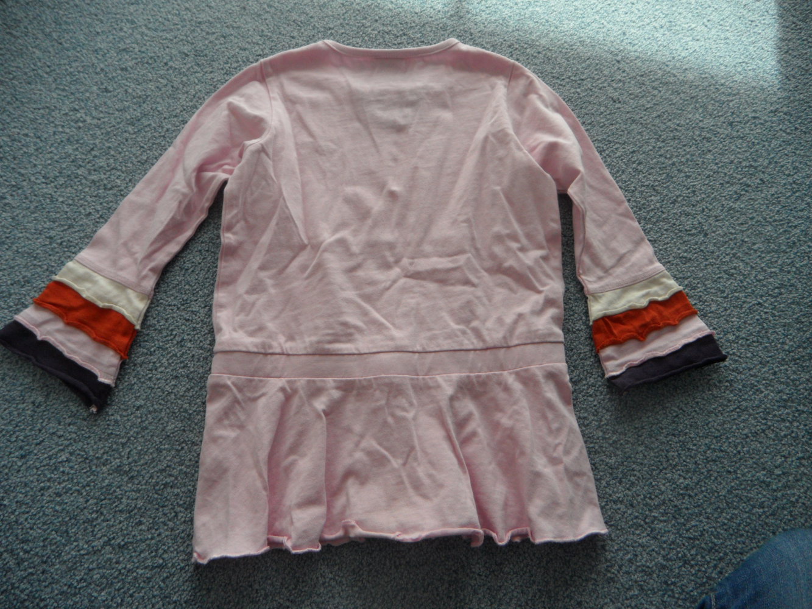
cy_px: 304
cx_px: 406
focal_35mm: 24
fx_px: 563
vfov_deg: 56.8
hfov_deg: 71.6
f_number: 2.9
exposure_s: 1/250
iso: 80
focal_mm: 4.1
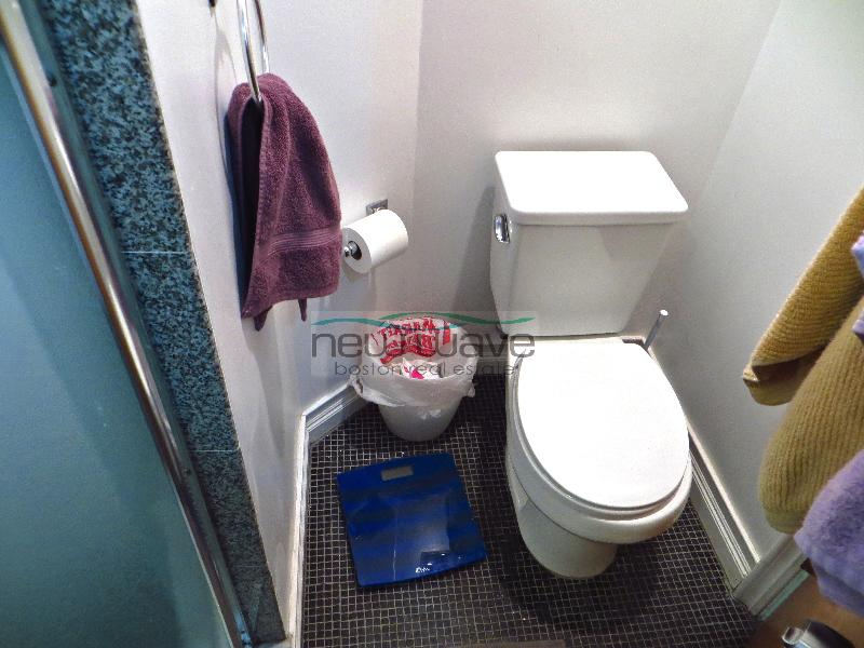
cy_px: 324
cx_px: 432
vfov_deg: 53.1
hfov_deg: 67.3
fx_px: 649
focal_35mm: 26
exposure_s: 1/30
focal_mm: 4.25
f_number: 1.8
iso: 640
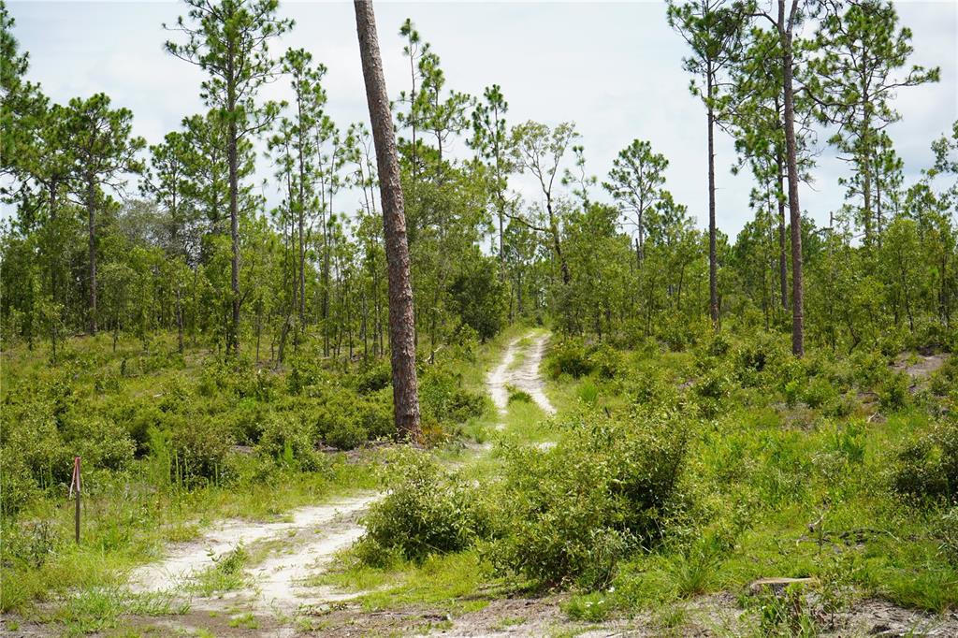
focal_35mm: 70
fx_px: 1862
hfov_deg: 28.9
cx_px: 479
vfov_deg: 19.4
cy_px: 319
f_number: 11
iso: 100
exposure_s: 1/160
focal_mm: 70
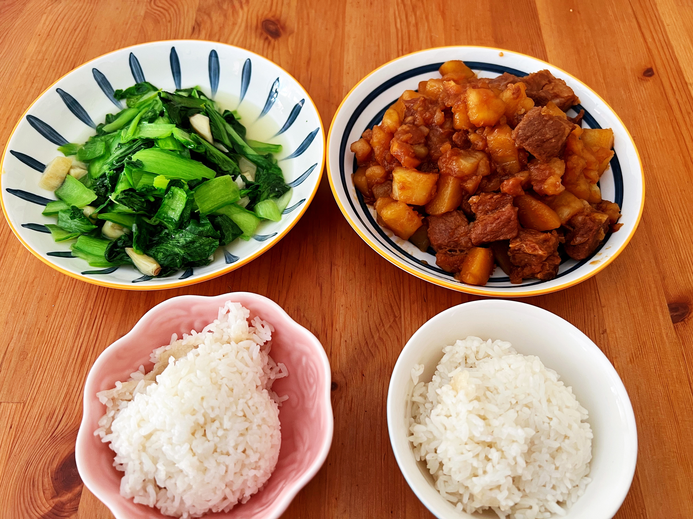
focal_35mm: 26
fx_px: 521
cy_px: 260
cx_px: 346
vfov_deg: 53.1
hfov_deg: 67.3
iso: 125
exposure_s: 1/65
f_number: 1.5
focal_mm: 5.7
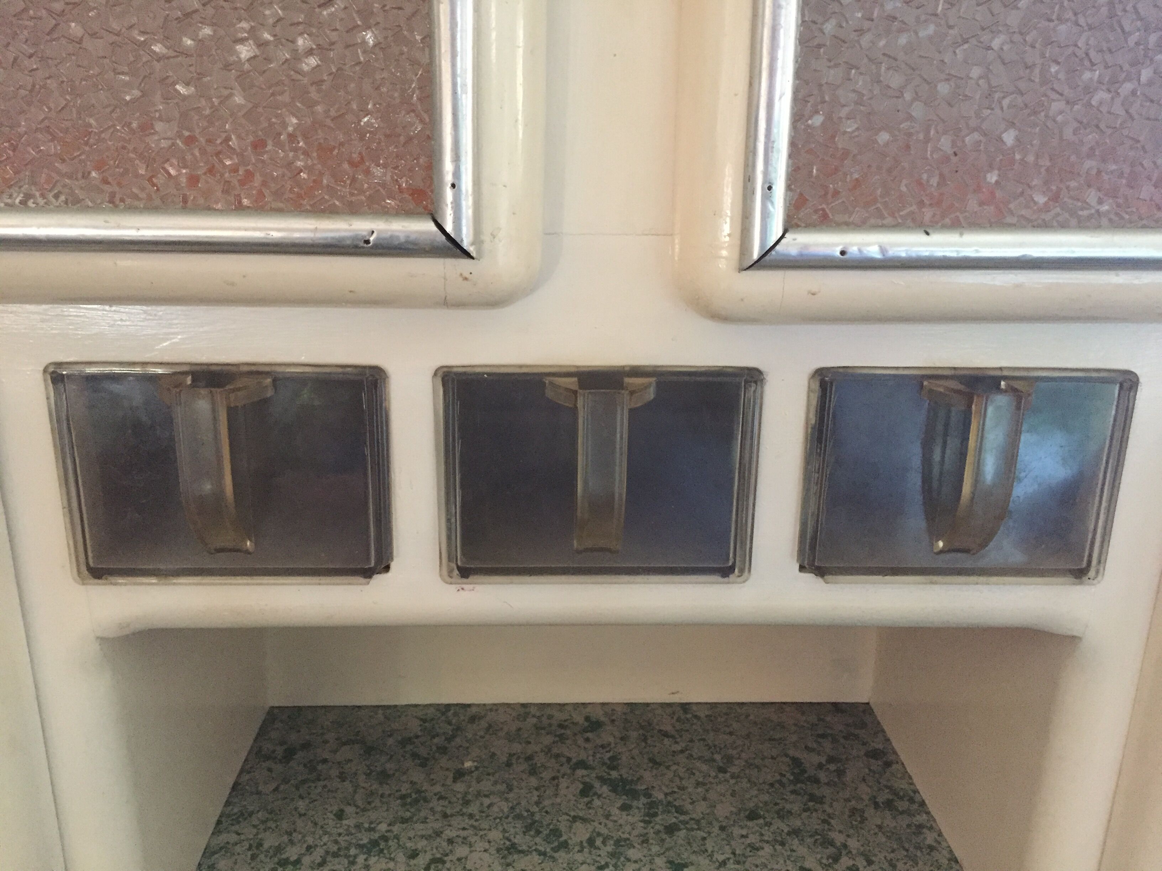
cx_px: 581
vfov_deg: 48.2
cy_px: 436
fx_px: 973
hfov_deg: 61.7
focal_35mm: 29
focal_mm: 4.15
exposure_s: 1/17
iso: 400
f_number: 2.2
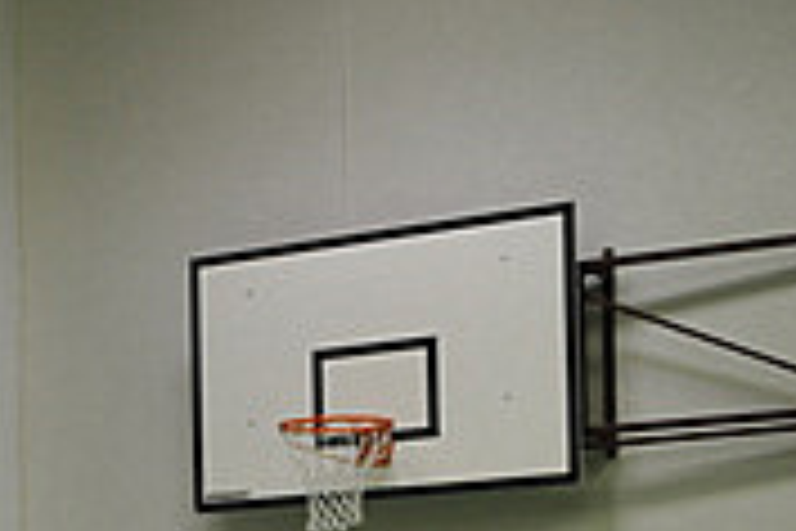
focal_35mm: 115
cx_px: -382
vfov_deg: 11.7
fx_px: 2543
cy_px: 608
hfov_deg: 16.3
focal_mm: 34
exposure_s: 1/250
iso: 1000
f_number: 2.8
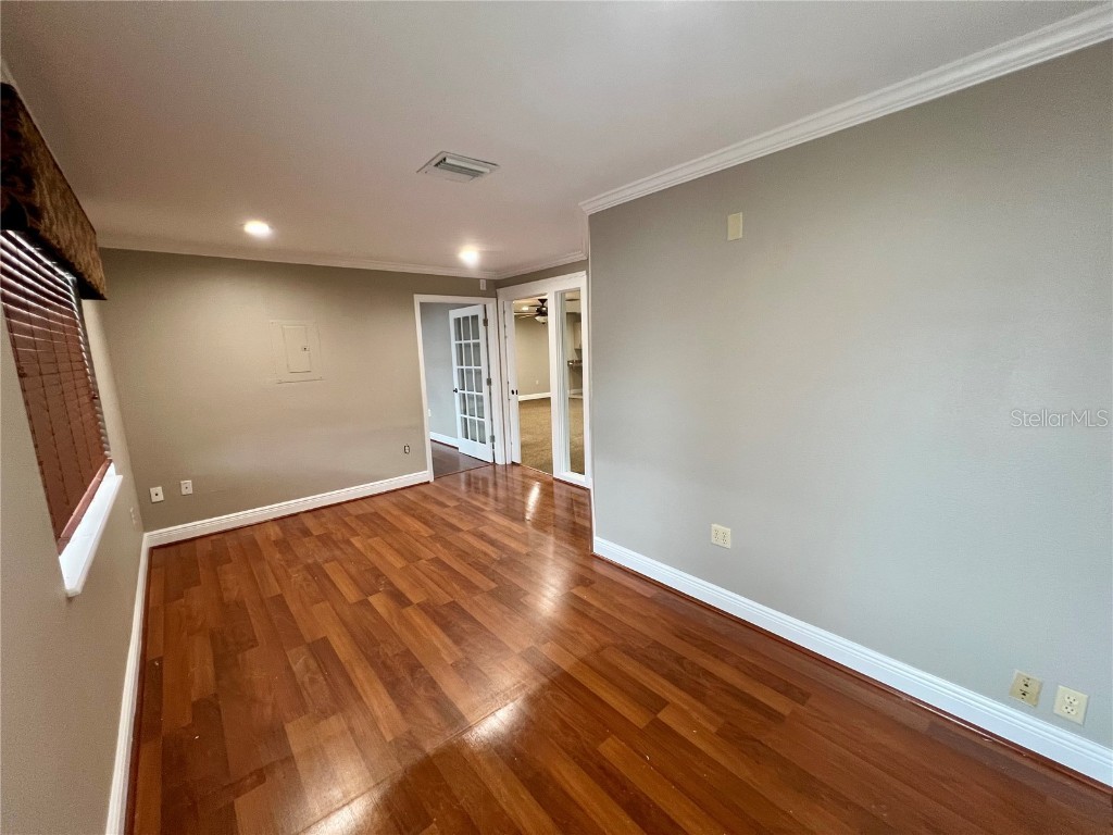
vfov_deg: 89.9
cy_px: 418
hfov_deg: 106.2
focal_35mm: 13
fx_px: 418
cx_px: 556
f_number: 1.8
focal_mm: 1.57
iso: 160
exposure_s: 1/42
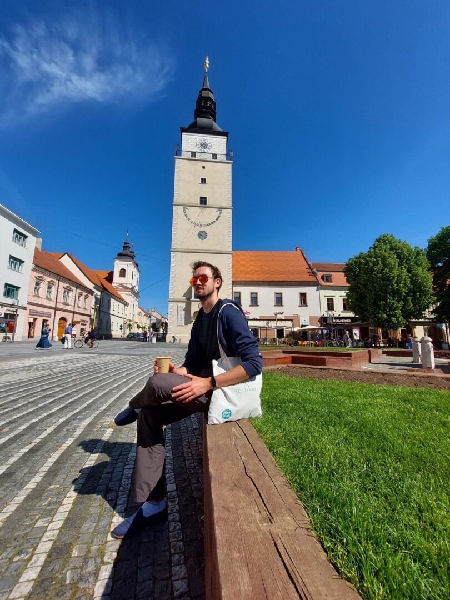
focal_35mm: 13
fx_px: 225
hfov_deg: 89.9
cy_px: 300
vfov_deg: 106.2
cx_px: 225
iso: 50
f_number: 2.2
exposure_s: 1/2423
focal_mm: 1.74
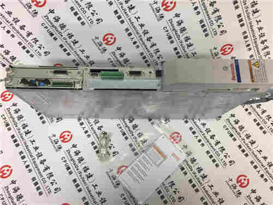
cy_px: 102
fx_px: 229
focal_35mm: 29
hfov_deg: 61.7
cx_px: 136
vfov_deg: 48.2
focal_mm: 4.15
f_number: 2.2
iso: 80
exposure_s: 1/33
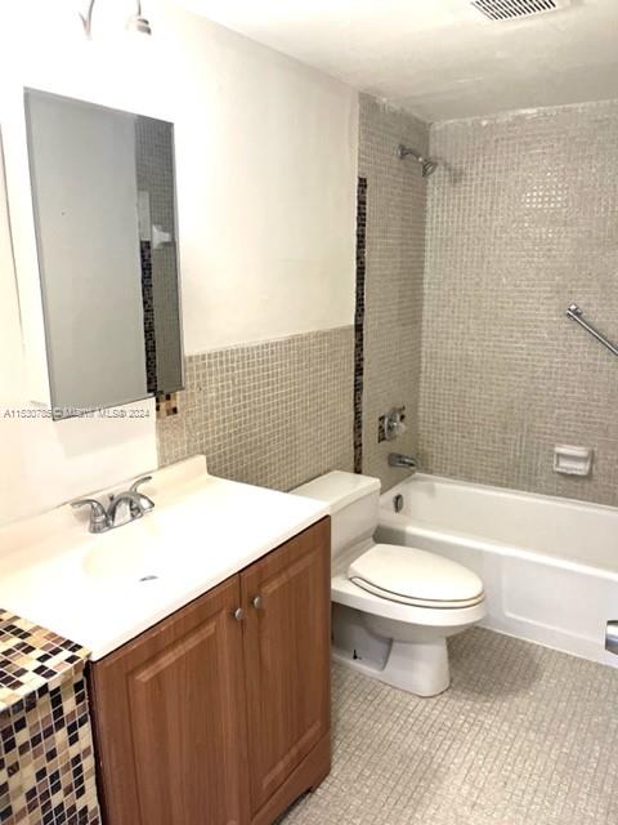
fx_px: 619
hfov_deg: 53.1
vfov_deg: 67.3
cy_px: 412
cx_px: 309
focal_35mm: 26
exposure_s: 1/120
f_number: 1.6
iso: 125
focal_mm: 5.1
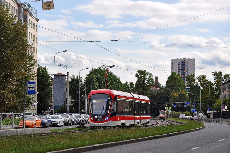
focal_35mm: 105
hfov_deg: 19.5
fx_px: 670
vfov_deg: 13.0
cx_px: 115
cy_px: 76
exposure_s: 1/400
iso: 200
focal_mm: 70
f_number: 7.1
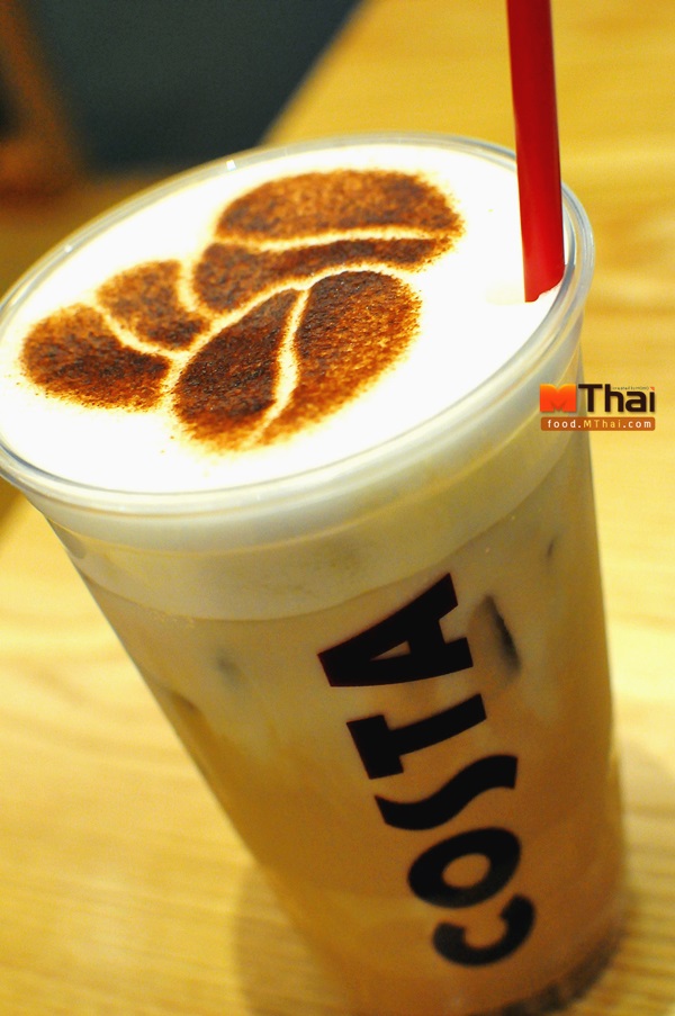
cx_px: 338
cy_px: 508
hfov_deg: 25.7
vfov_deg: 37.9
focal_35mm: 52
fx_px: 1480
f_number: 4.5
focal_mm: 35
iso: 1600
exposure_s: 1/60
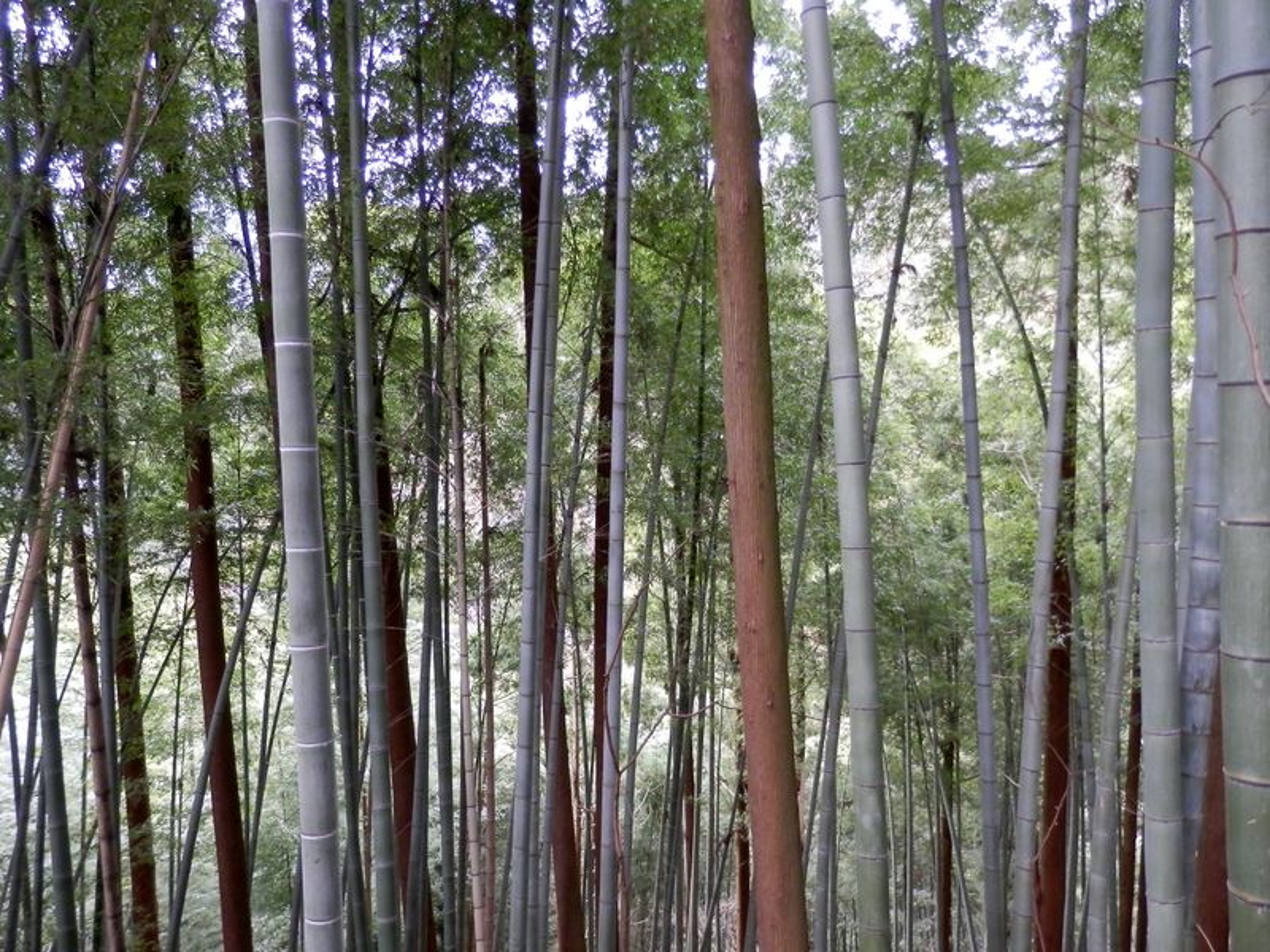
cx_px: 635
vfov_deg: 54.9
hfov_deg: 69.4
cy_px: 476
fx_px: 917
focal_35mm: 25
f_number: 3
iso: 200
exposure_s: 1/30
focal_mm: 4.5
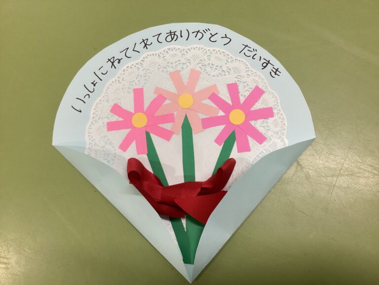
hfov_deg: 58.4
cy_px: 142
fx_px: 339
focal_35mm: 31
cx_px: 190
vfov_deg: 45.4
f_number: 2.4
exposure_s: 1/50
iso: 100
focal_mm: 3.3
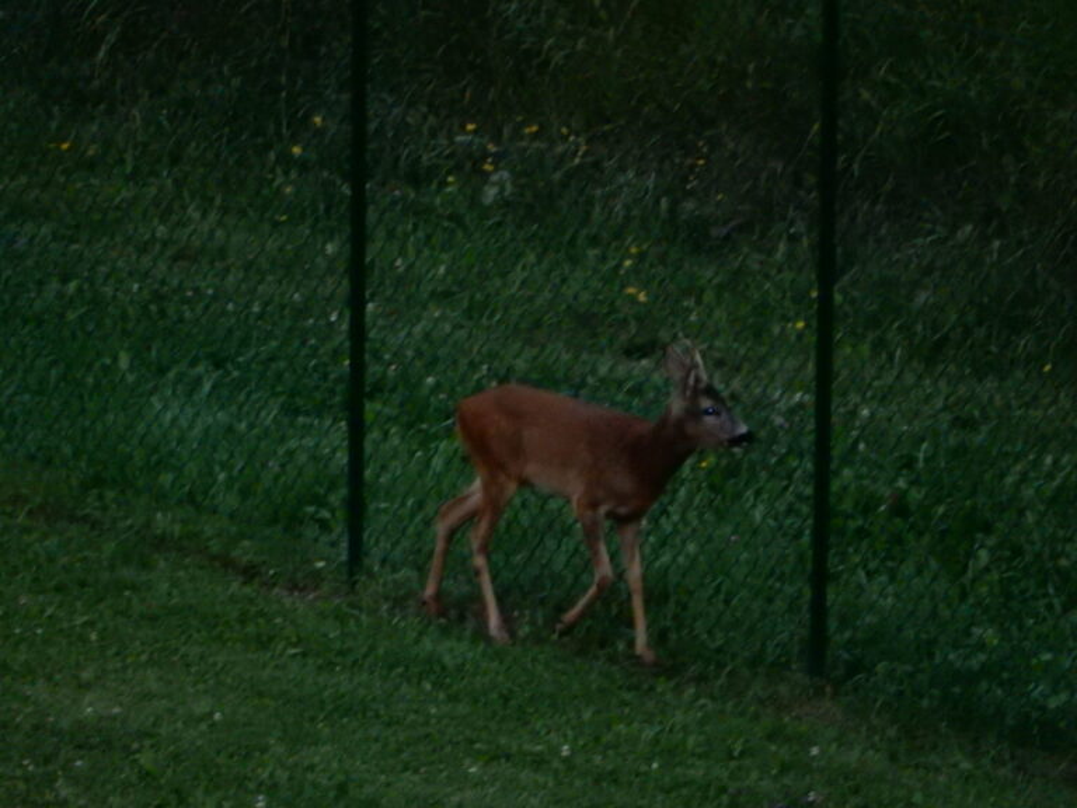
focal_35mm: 750
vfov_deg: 2.0
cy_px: 404
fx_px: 23335
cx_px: 538
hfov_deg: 2.6
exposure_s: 1/125
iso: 1600
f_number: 6.4
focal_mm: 135
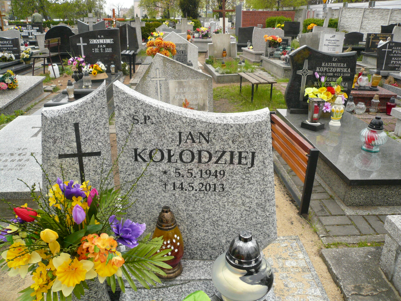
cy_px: 150
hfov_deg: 63.4
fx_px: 324
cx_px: 200
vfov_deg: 49.7
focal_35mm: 28
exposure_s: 1/125
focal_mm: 4.6
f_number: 2.8
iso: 100
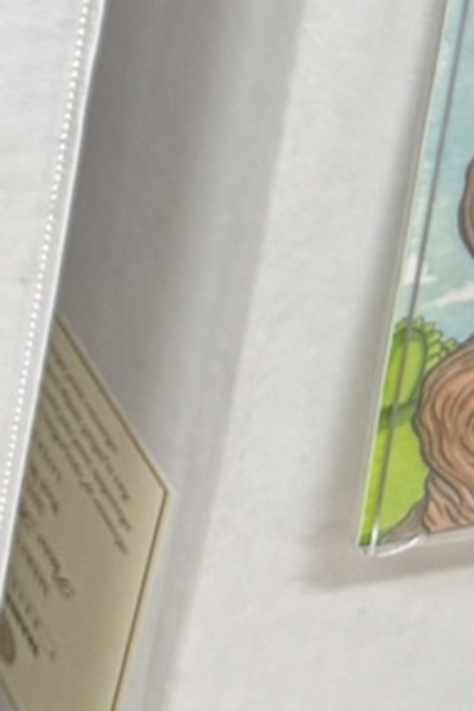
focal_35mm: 133
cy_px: -753
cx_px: -787
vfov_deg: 13.1
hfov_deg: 9.0
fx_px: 2627
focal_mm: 6.76
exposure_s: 1/75
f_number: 1.78
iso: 200
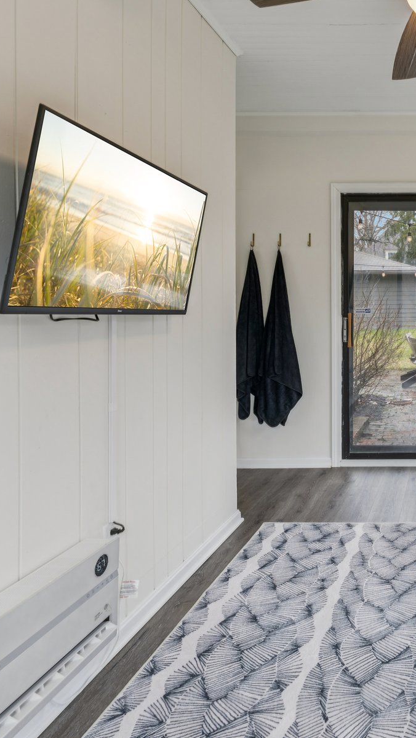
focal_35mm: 25
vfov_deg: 73.7
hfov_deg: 38.4
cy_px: 320
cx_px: 454
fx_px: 490
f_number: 5.6
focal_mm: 14
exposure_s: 1/30
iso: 200
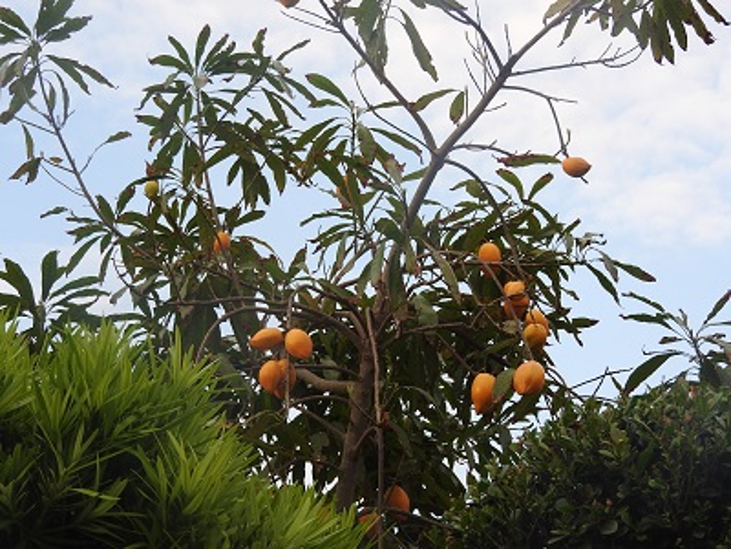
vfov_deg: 17.4
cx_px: 366
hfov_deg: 23.0
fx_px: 1795
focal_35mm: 85
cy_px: 274
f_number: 4.5
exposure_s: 1/200
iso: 100
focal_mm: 15.2
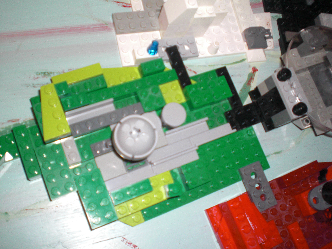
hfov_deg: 49.0
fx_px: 364
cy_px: 124
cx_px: 166
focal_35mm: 38
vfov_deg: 37.7
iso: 200
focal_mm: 6.3
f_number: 3.1
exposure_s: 1/30
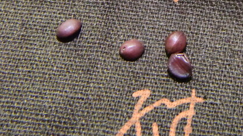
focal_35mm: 94
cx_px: 191
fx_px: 605
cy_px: -58
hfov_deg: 22.4
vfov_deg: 12.3
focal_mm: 31
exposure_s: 1/250
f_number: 22
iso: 12800
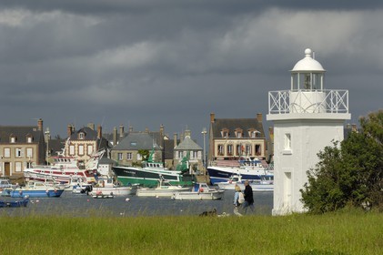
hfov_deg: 12.5
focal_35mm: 165
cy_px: 128
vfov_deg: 8.3
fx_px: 1754
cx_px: 192
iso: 100
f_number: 11
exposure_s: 1/250
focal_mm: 110
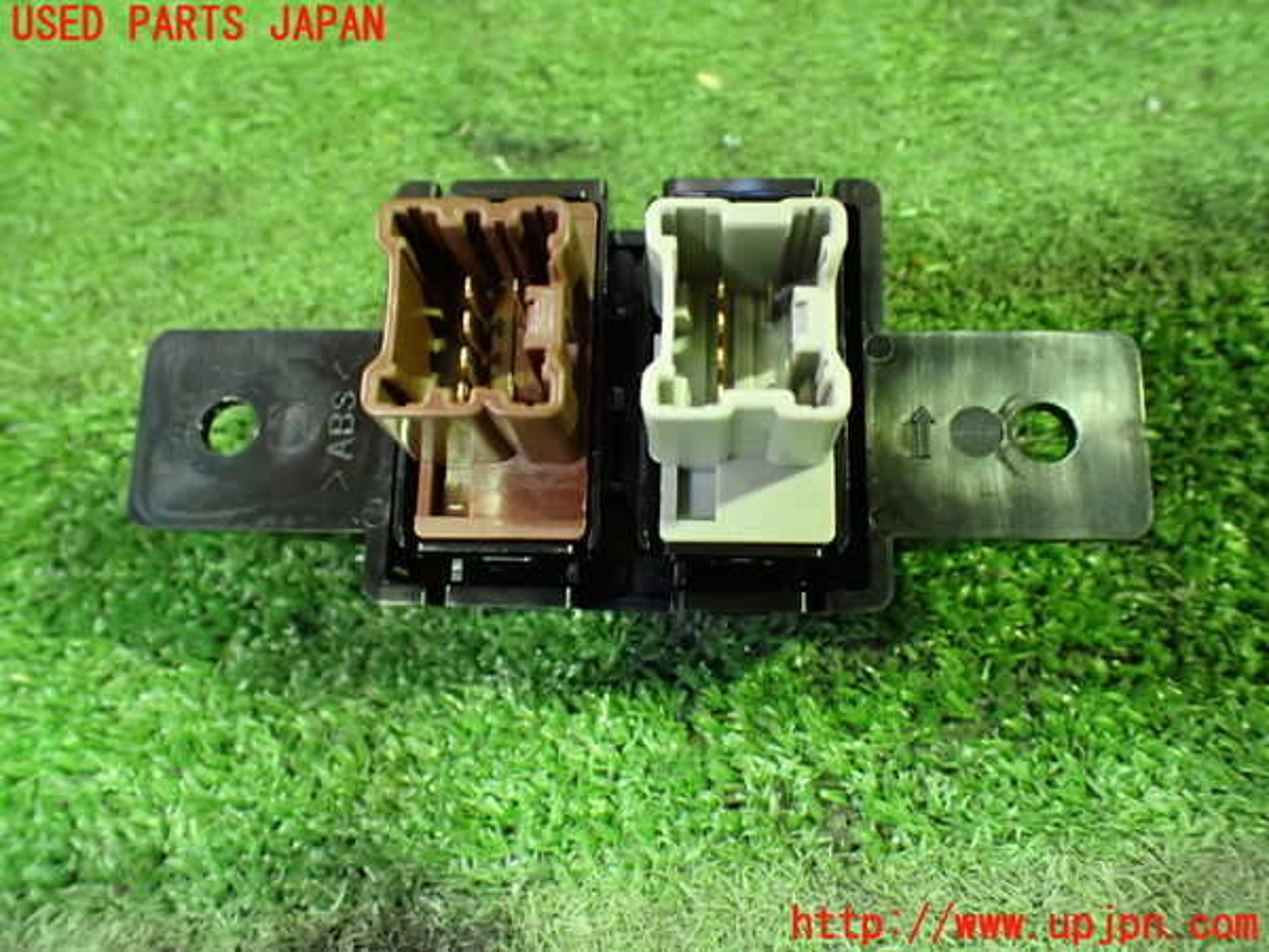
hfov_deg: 60.0
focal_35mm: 30
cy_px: 476
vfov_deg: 46.8
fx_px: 1100
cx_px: 634
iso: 800
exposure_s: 1/30
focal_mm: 5.4
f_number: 2.3
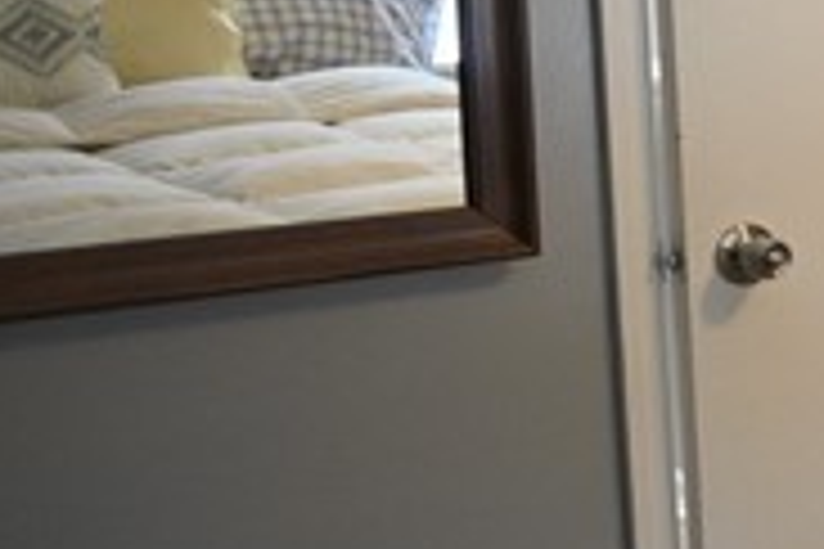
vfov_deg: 14.4
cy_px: 153
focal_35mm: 95
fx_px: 2174
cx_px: 1860
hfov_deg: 15.1
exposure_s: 1/100
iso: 500
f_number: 1.8
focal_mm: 16
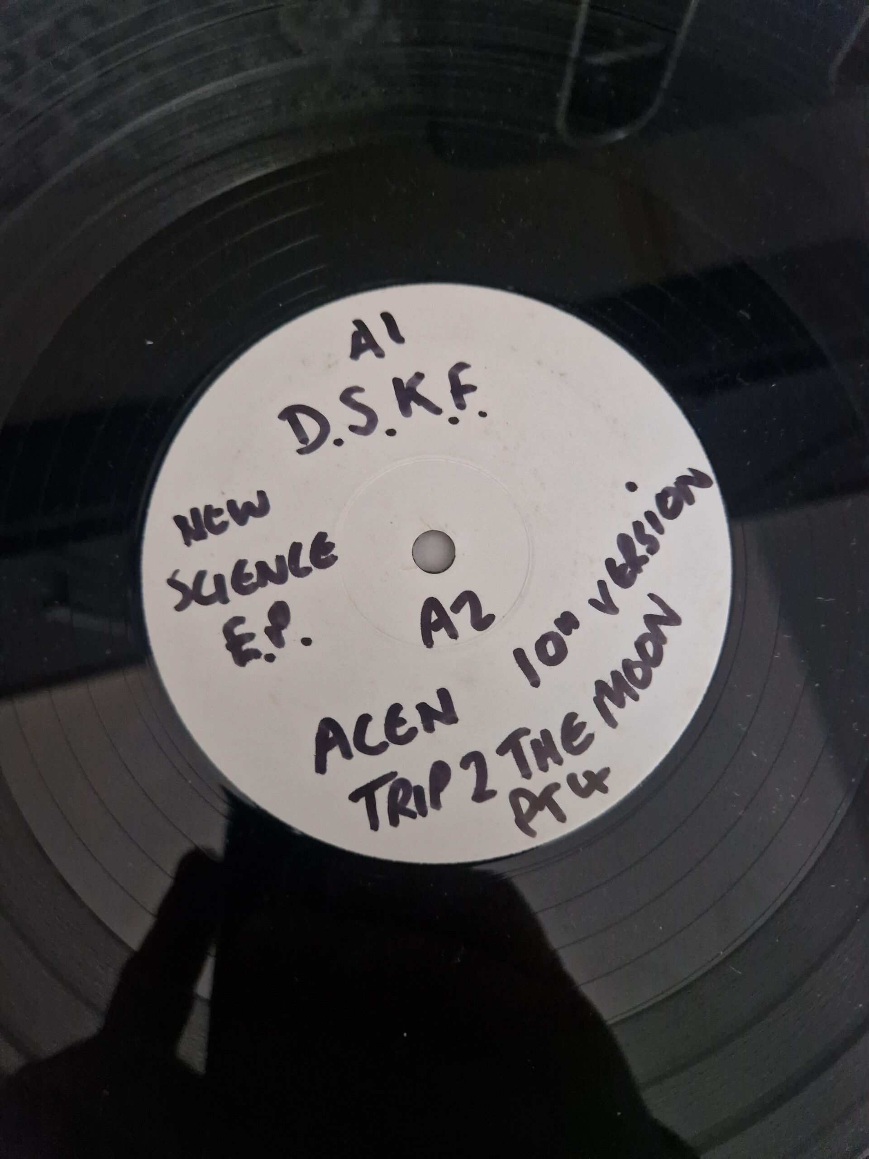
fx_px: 770
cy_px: 580
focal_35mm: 23
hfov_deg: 58.9
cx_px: 434
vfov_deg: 73.9
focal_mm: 5.4
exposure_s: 1/25
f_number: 1.8
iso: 640
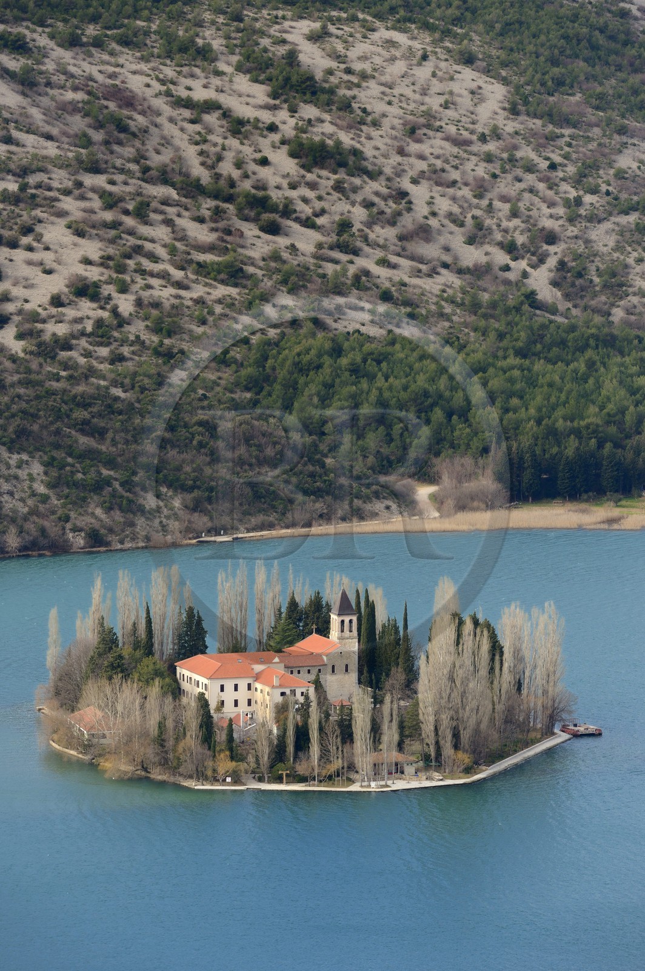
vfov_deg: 11.8
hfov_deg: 7.8
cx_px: 322
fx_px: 4711
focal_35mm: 175
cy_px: 486
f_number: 8
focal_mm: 175
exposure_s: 1/320
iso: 250
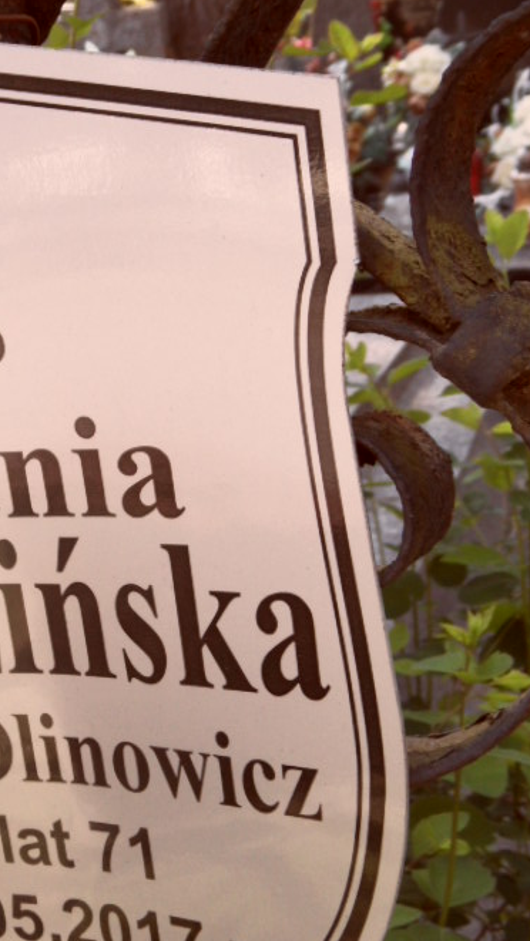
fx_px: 1349
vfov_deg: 38.5
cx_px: 43
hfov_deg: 21.7
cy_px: 474
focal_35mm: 54
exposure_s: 1/125
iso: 80
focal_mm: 5.3
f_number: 3.4
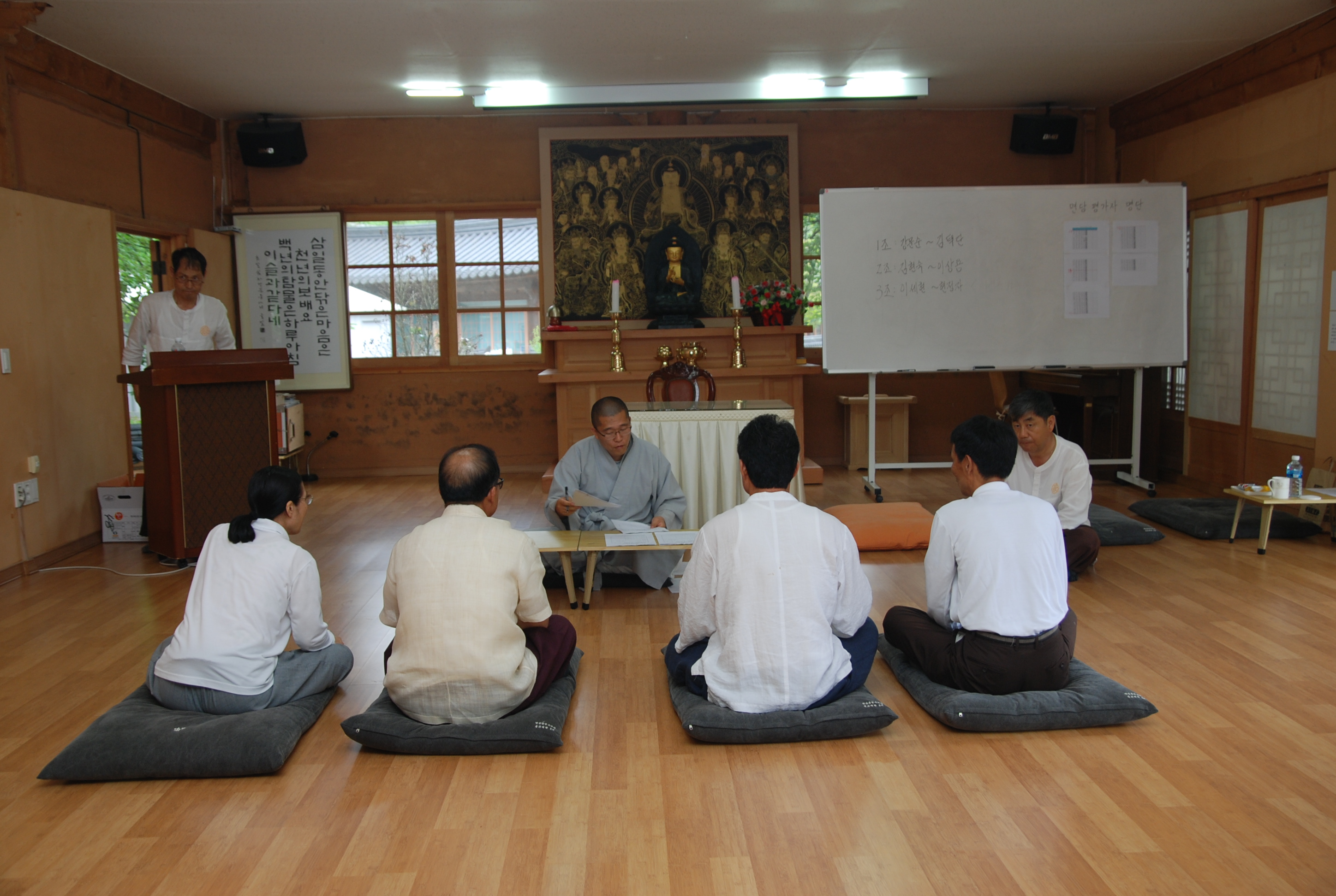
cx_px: 668
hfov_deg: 57.1
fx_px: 1227
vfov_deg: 40.1
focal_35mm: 33
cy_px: 448
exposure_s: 1/60
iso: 200
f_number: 4
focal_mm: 22
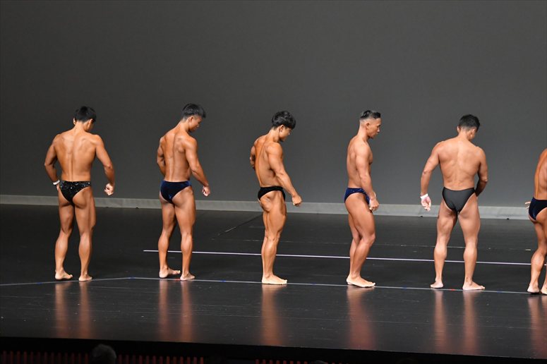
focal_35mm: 202
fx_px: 3068
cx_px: 274
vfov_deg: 6.8
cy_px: 182
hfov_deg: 10.2
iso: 5000
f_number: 5.6
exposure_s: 1/400
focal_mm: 135
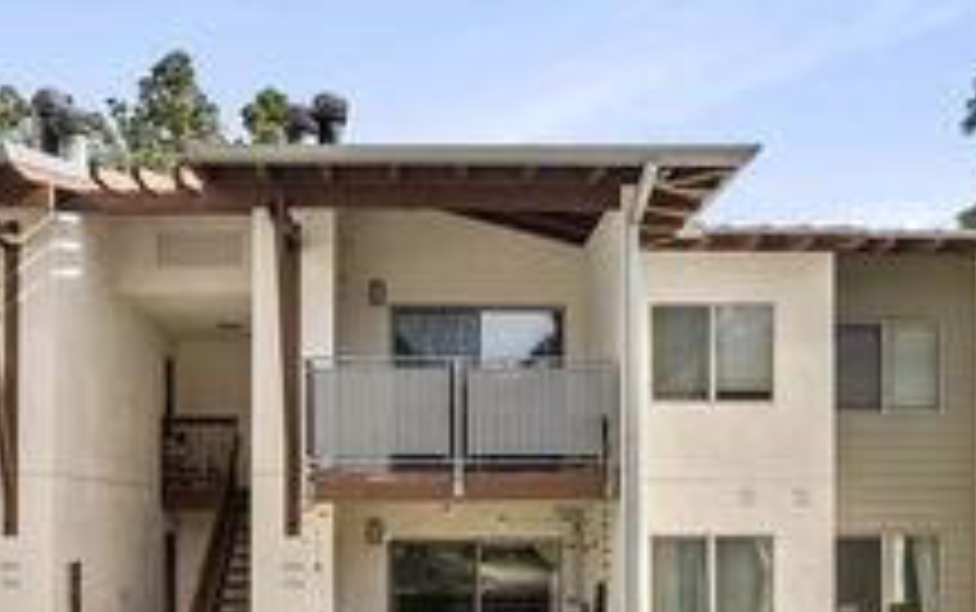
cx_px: 466
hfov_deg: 54.0
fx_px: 958
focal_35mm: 36
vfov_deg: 34.7
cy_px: 450
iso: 500
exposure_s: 1/125
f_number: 8
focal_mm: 16
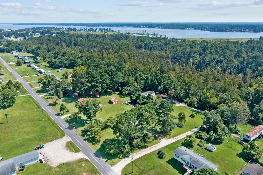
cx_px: 132
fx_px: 204
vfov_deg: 46.4
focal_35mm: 28
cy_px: 88
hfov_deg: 65.5
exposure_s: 1/2500
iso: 100
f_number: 4
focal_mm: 10.26
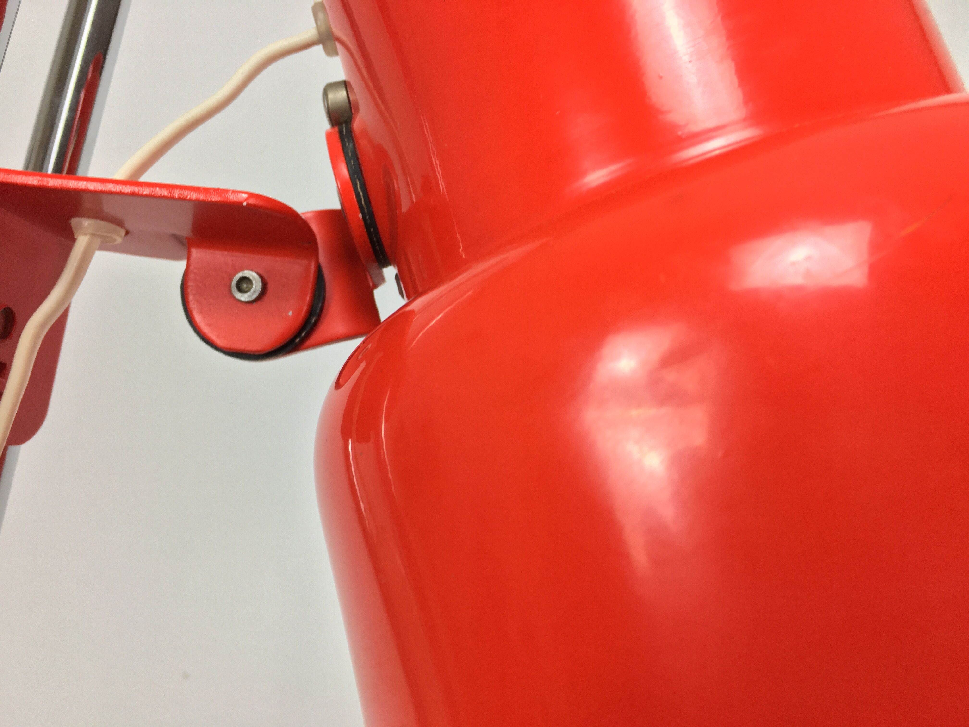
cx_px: 484
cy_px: 364
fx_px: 812
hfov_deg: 61.7
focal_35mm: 29
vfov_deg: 48.2
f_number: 2.2
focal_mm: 4.15
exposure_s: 1/33
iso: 40
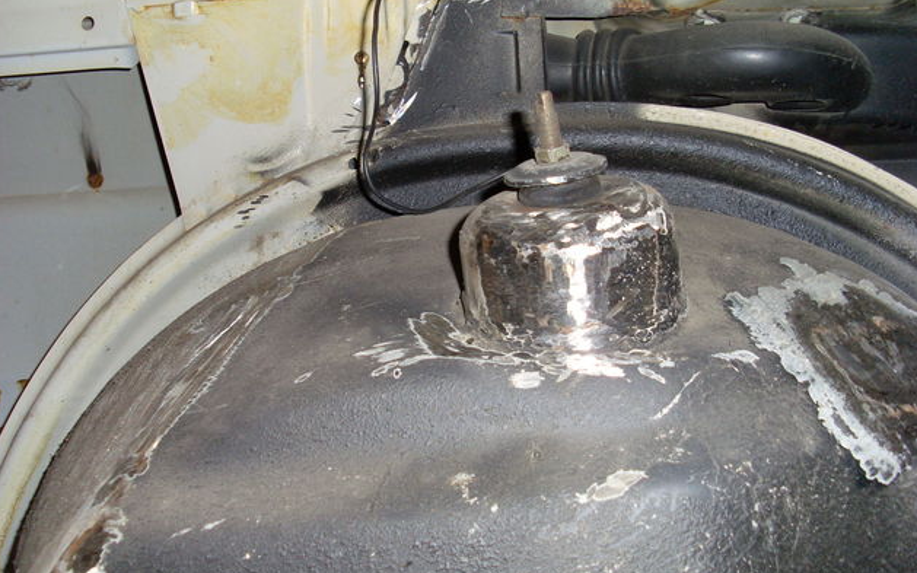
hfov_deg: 48.2
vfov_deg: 31.2
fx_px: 1025
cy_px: 276
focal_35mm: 41
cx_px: 455
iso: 100
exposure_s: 1/45
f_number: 3
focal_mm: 6.3
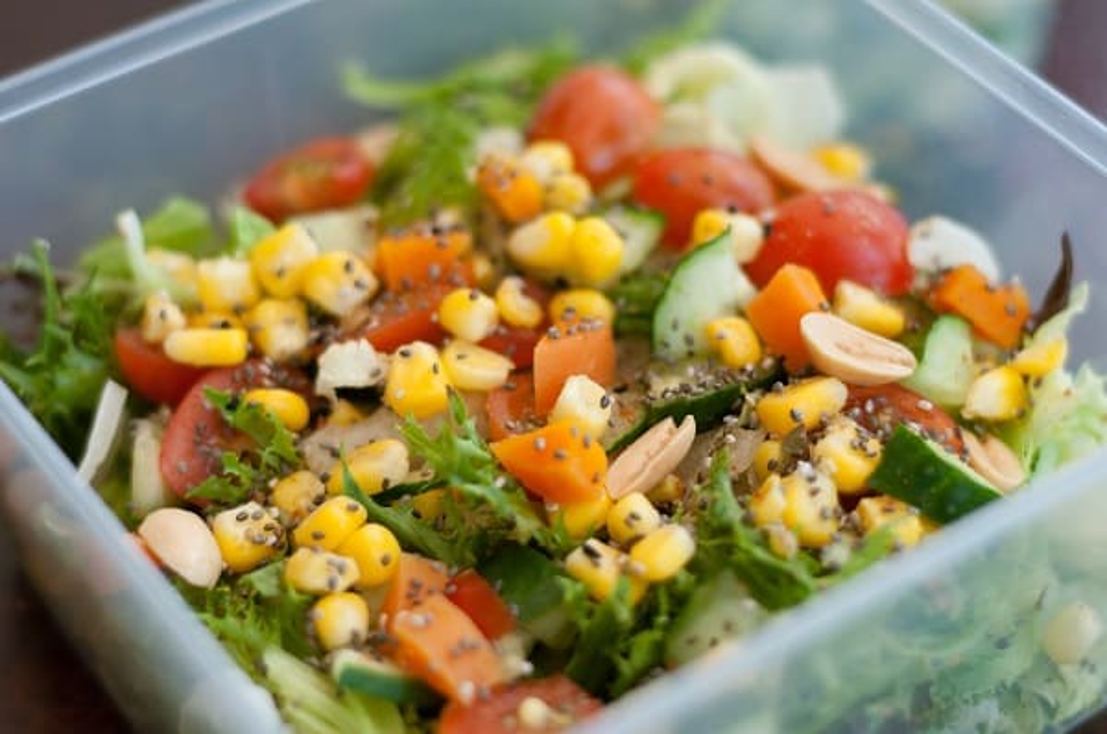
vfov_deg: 18.1
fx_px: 2303
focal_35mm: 75
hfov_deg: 27.0
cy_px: 367
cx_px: 554
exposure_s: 1/800
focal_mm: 50
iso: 500
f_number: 2.2
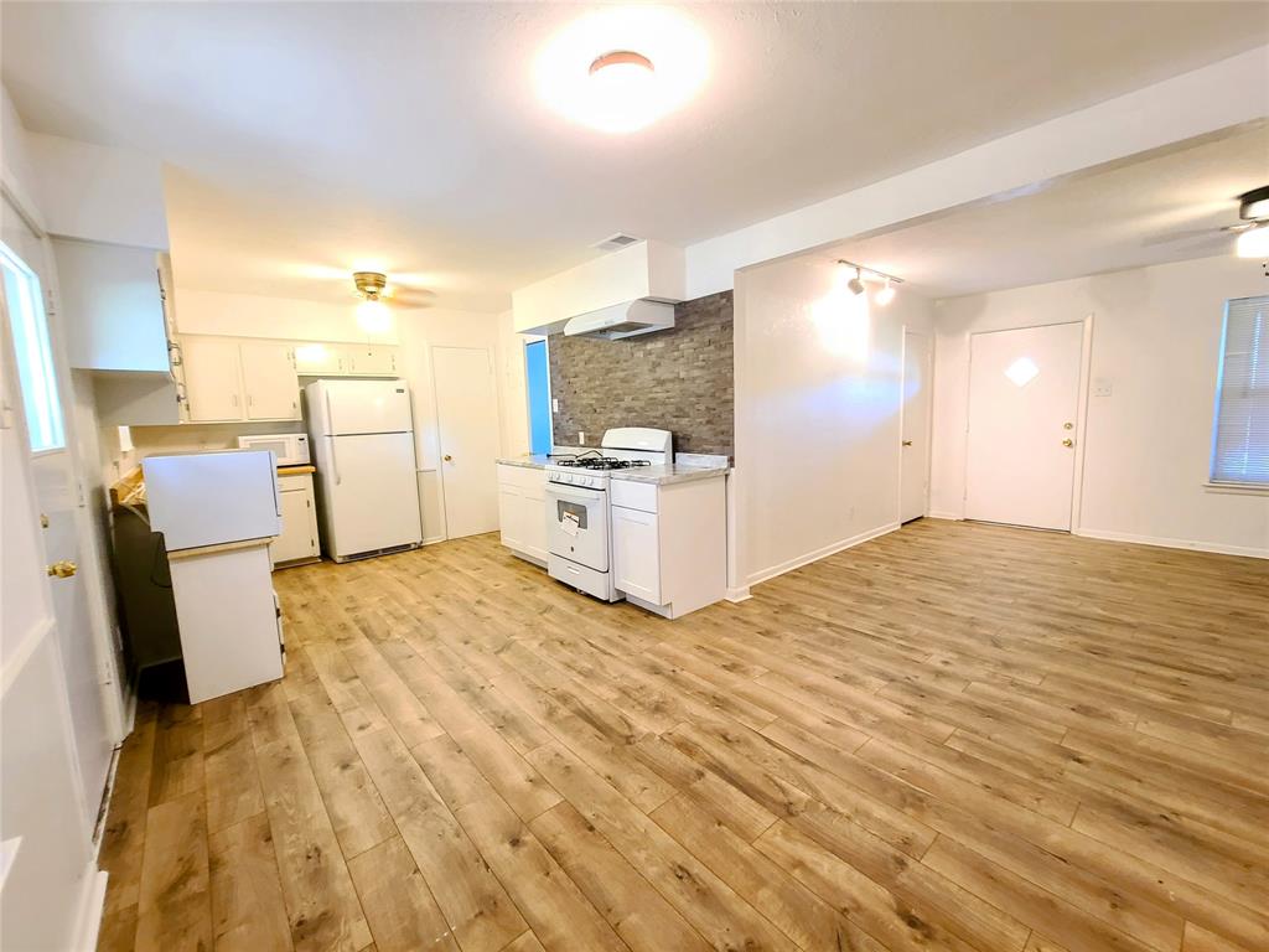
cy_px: 476
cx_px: 634
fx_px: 477
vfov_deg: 89.9
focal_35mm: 13
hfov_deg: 106.2
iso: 320
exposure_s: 1/30
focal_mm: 2.2
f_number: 2.2
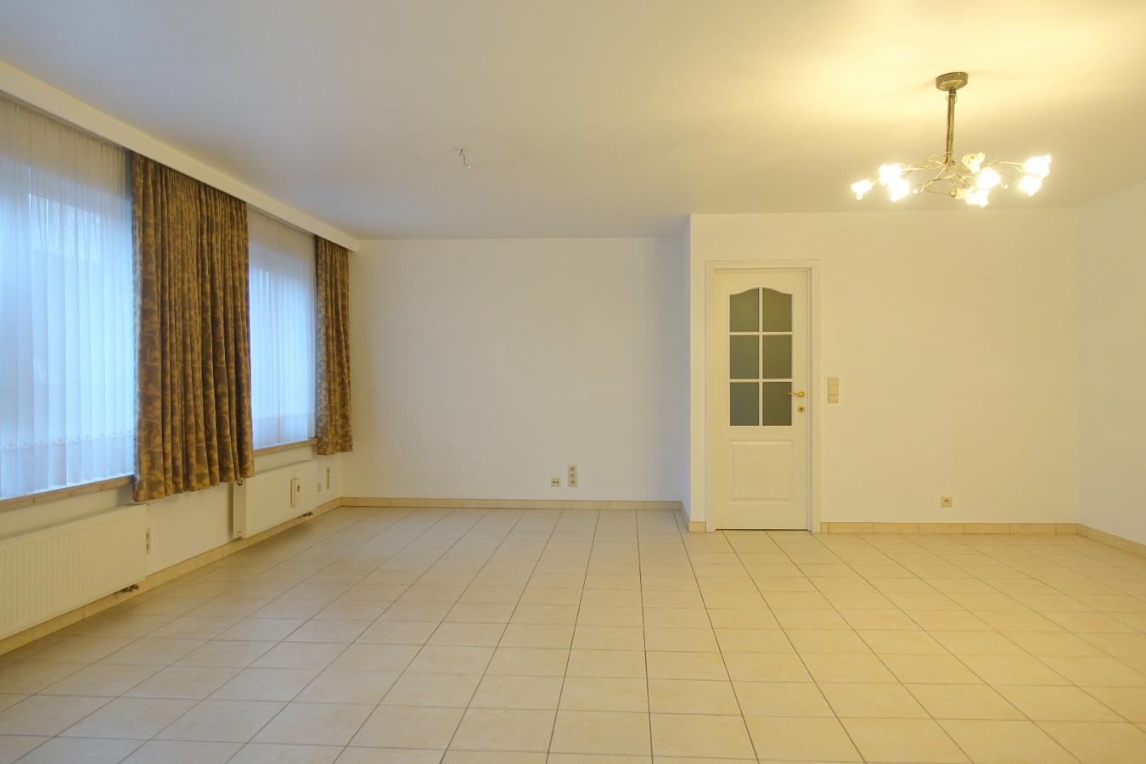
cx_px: 573
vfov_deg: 53.1
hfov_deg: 73.7
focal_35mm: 24
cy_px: 382
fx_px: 764
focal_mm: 8.8
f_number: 1.8
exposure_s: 1/30
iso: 160
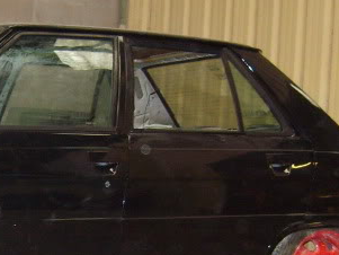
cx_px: 3
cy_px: 220
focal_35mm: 93
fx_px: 911
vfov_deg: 15.7
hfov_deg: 20.4
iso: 235
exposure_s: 1/30
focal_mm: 7.4
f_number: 2.8
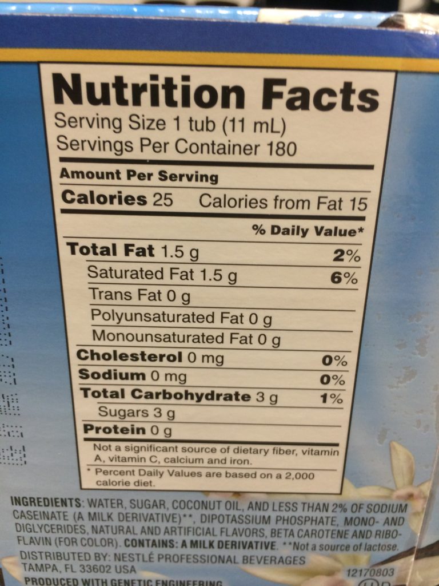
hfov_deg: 48.2
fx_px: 490
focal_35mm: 29
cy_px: 293
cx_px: 220
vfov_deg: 61.7
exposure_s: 1/33
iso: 125
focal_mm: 4.15
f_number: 2.2
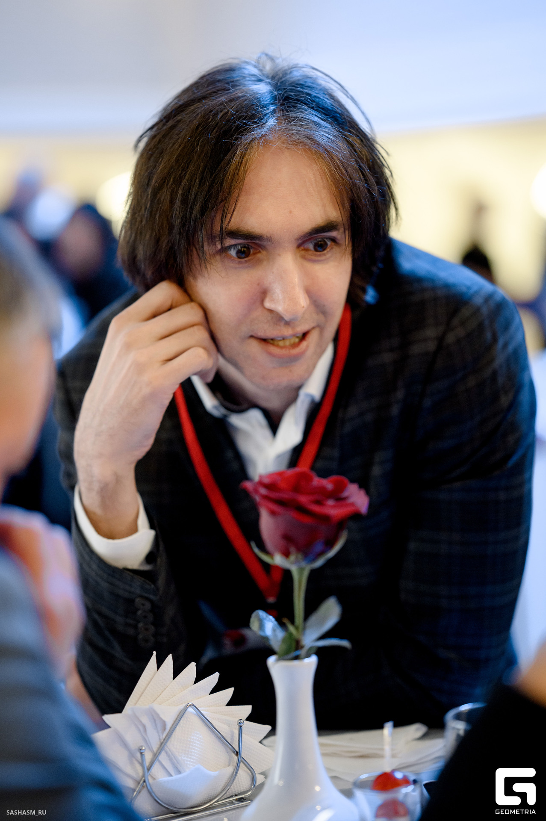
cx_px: 273
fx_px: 1937
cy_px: 410
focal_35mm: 85
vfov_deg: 23.9
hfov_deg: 16.0
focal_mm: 85
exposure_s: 1/125
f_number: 1.8
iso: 3200
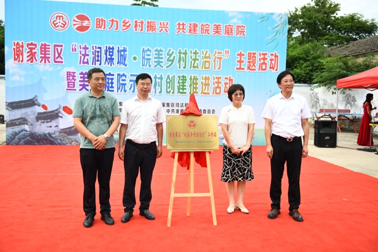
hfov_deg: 55.8
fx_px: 357
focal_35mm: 34
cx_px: 189
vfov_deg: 38.9
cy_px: 126
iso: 1000
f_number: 2.8
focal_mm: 34
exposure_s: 1/8000
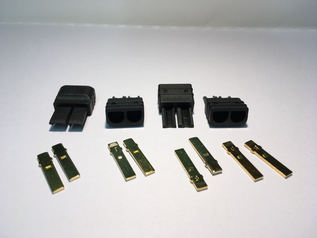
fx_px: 266
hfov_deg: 61.7
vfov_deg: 48.2
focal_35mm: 29
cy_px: 119
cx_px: 158
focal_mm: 4.15
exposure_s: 1/100
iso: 32
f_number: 2.2
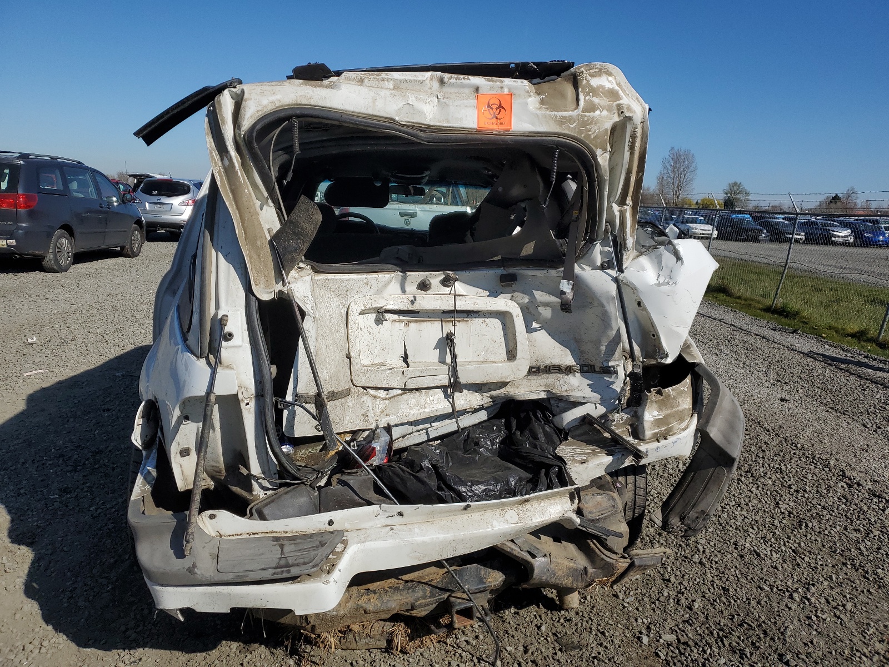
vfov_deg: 53.1
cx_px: 444
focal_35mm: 26
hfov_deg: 67.3
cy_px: 334
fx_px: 668
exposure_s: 1/10000
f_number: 1.5
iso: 50
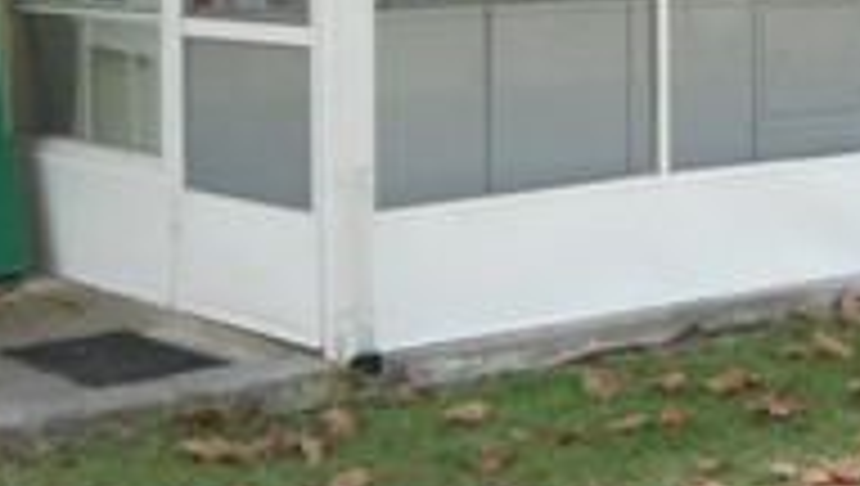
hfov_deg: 21.0
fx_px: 2238
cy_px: 4
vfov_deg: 12.3
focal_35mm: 98
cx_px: 878
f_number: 4.2
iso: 80
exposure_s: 1/80
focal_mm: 7.7
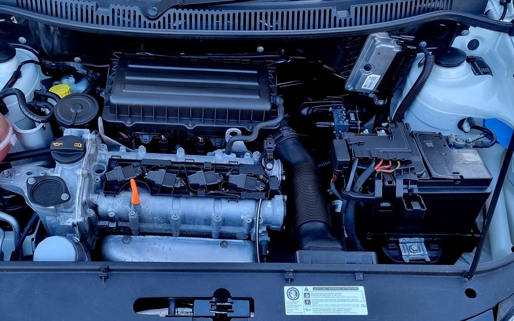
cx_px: 221
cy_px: 153
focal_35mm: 36
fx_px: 504
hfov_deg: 53.8
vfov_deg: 35.3
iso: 50
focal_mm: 5.4
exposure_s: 1/104
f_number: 1.8
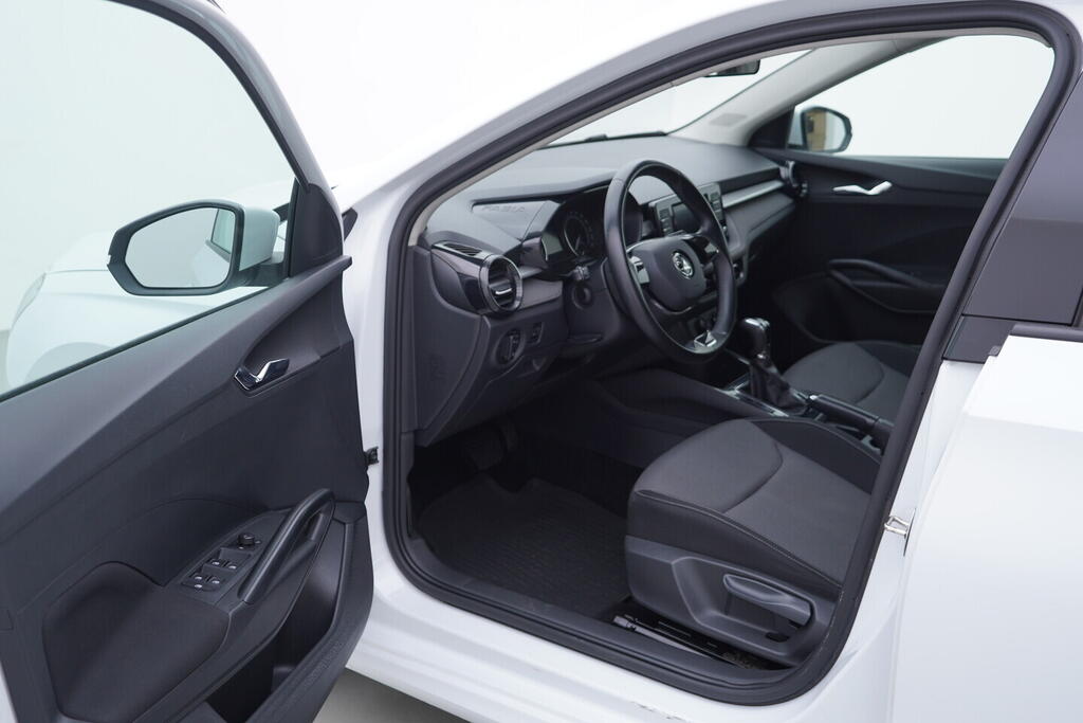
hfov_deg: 53.1
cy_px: 362
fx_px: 1083
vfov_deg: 36.9
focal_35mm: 36
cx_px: 542
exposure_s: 1/50
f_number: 3.2
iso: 125
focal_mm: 24
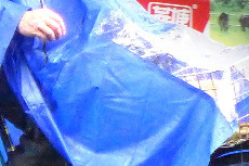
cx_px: 141
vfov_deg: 2.5
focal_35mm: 558
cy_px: 26
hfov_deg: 3.7
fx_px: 3857
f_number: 2.3
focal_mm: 17.7
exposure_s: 1/500
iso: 800
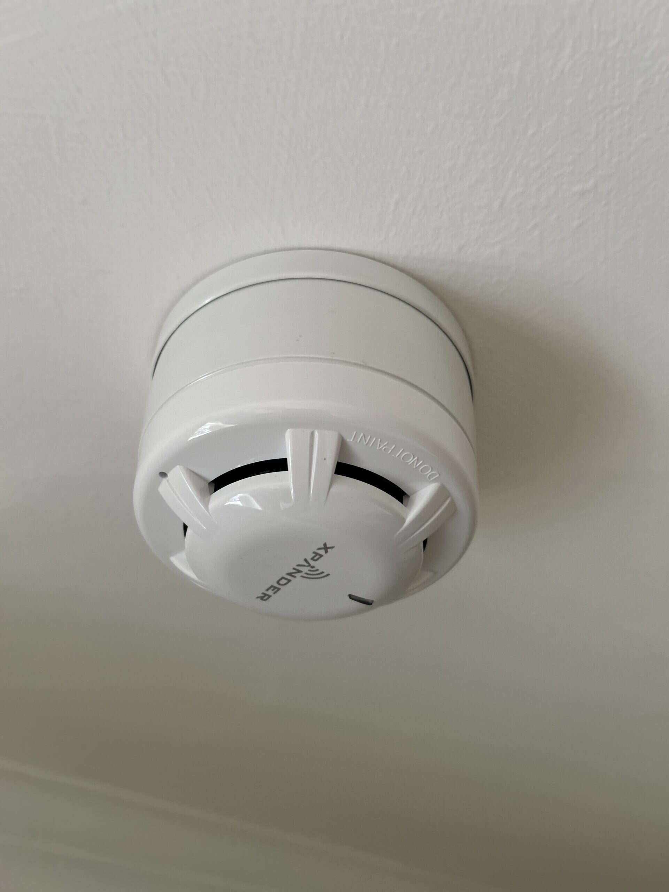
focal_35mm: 26
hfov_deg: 53.1
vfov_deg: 67.3
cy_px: 446
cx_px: 334
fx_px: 670
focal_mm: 5.7
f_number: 1.5
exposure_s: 1/60
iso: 160
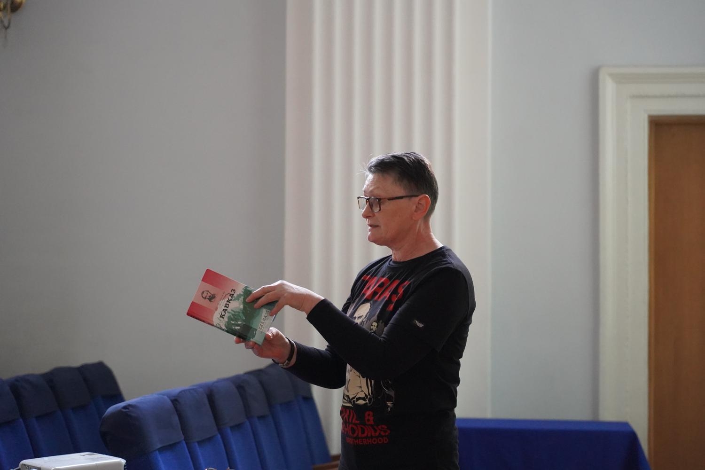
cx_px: 352
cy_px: 235
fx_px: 2056
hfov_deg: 19.5
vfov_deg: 13.0
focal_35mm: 105
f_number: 4
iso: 8000
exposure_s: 1/160
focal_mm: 105
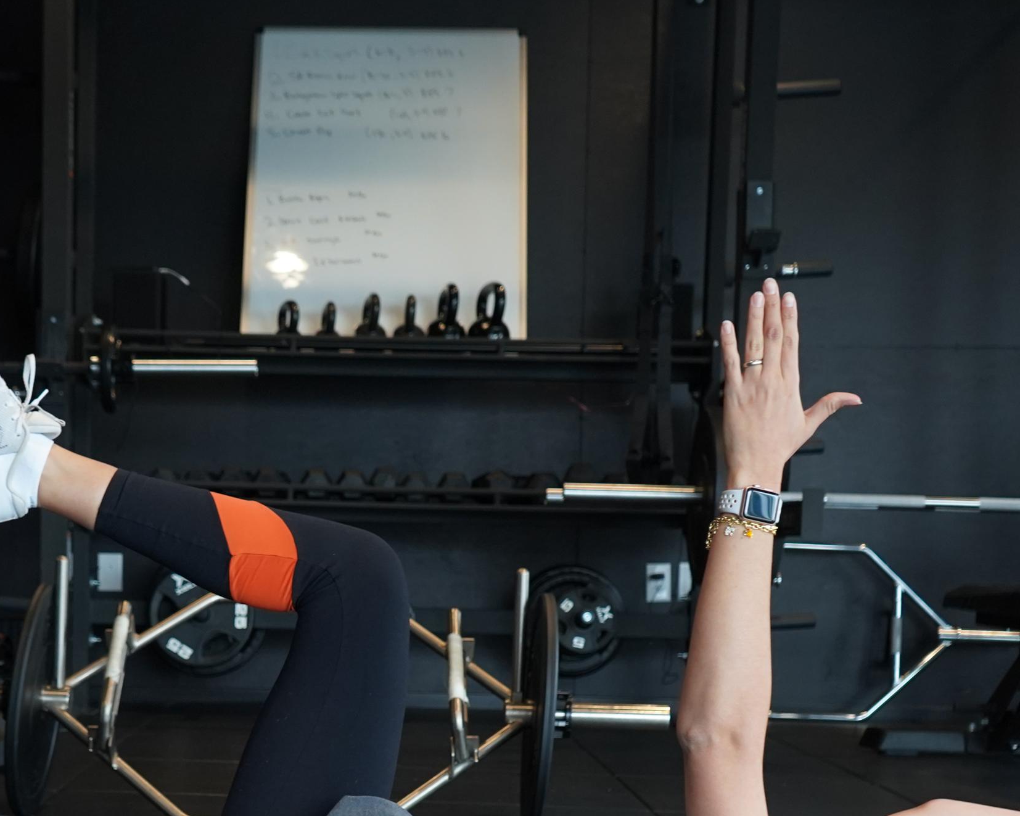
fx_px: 1841
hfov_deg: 30.5
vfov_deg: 24.2
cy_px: 757
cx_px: 280
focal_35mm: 61
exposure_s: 1/160
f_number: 4
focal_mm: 28
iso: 1600
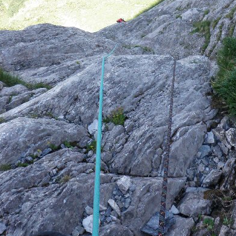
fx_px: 332
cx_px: 143
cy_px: 77
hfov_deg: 39.0
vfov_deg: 38.7
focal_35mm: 43
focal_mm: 5
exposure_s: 1/80
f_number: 4
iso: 50
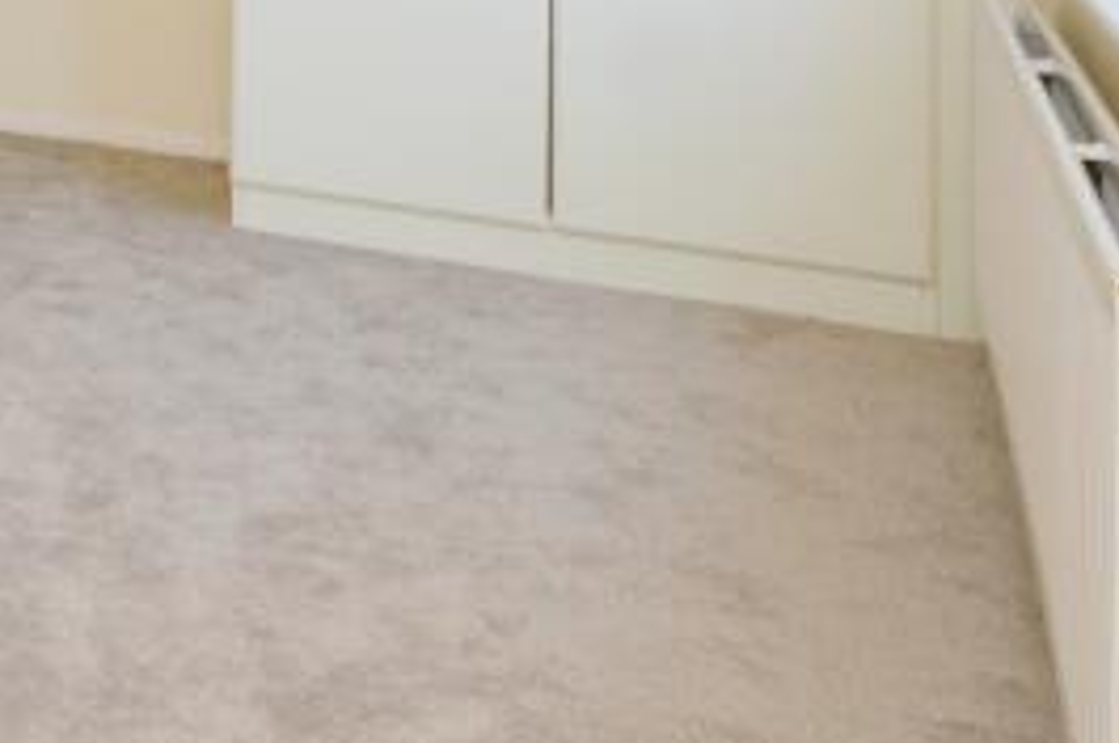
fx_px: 1801
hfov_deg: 27.5
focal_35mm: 58
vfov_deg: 20.2
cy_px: -359
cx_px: -410
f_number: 6.3
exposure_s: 1/60
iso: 500
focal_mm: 10
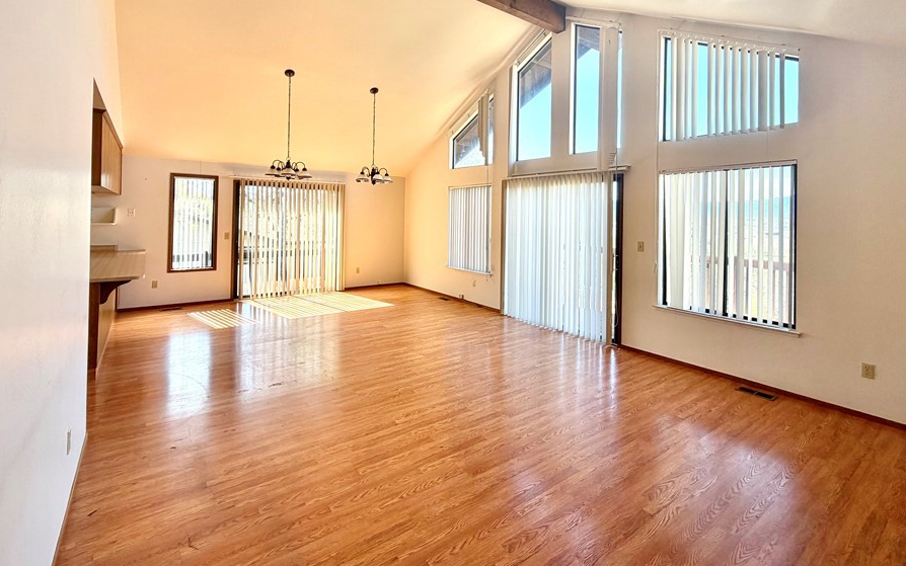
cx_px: 450
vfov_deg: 66.9
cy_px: 210
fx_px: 420
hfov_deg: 94.4
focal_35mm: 17
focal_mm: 2.22
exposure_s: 1/139
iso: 40
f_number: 2.2
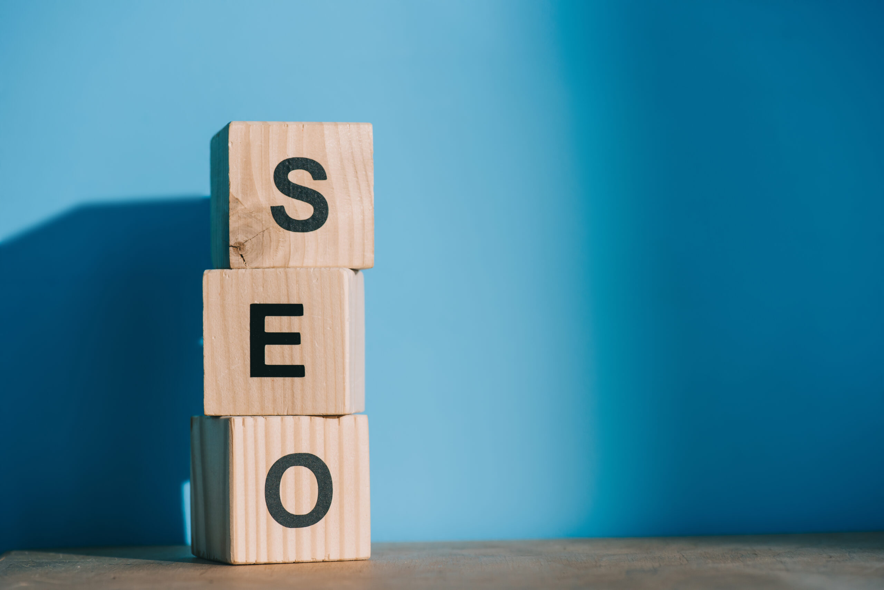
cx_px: 442
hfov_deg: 19.4
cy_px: 295
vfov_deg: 13.1
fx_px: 2579
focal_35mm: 105
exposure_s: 1/200
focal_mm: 105
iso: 320
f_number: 7.1
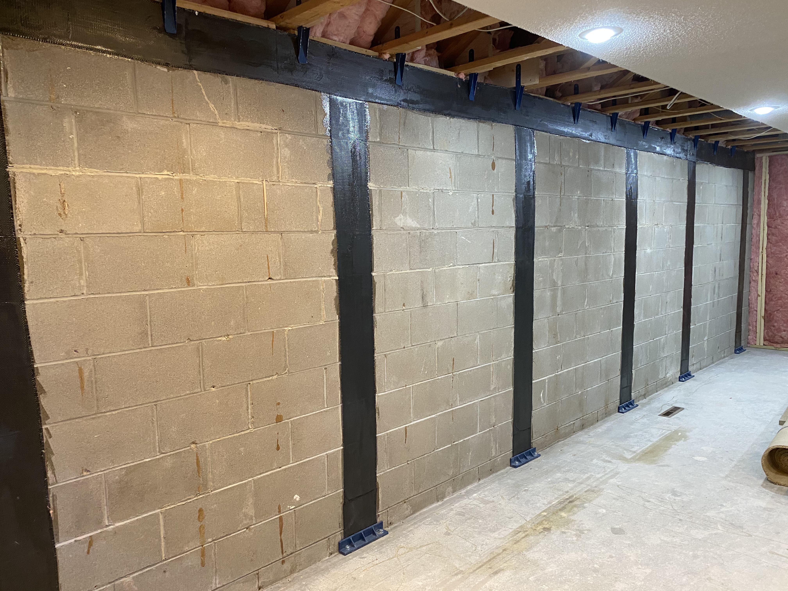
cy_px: 296
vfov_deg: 53.1
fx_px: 592
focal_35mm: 26
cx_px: 394
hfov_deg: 67.3
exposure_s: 1/60
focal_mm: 4.25
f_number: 1.8
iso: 400
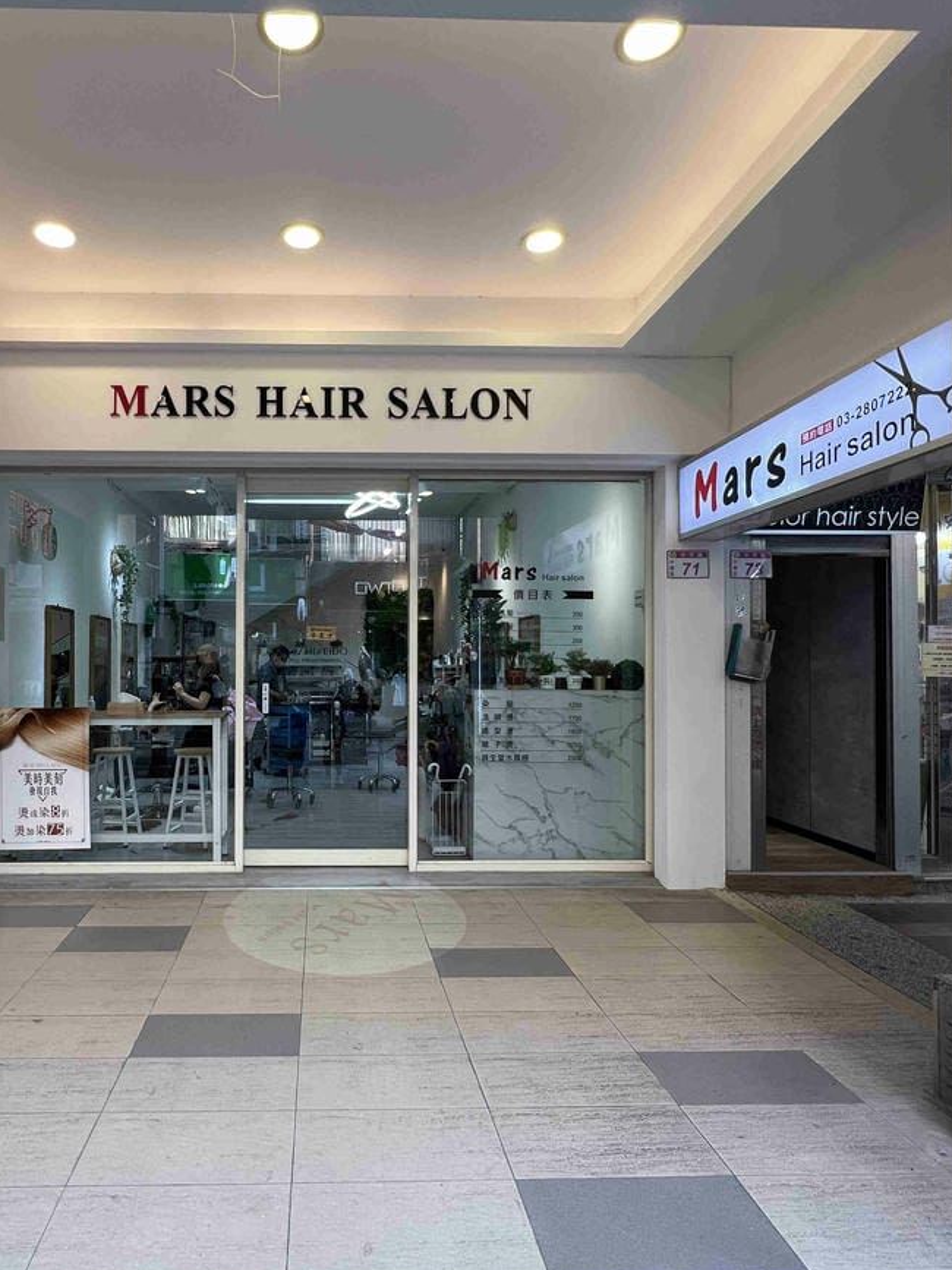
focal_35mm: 18
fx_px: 660
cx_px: 337
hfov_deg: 70.0
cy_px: 658
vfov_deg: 87.7
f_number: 1.8
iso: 64
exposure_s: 1/120
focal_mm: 1.57
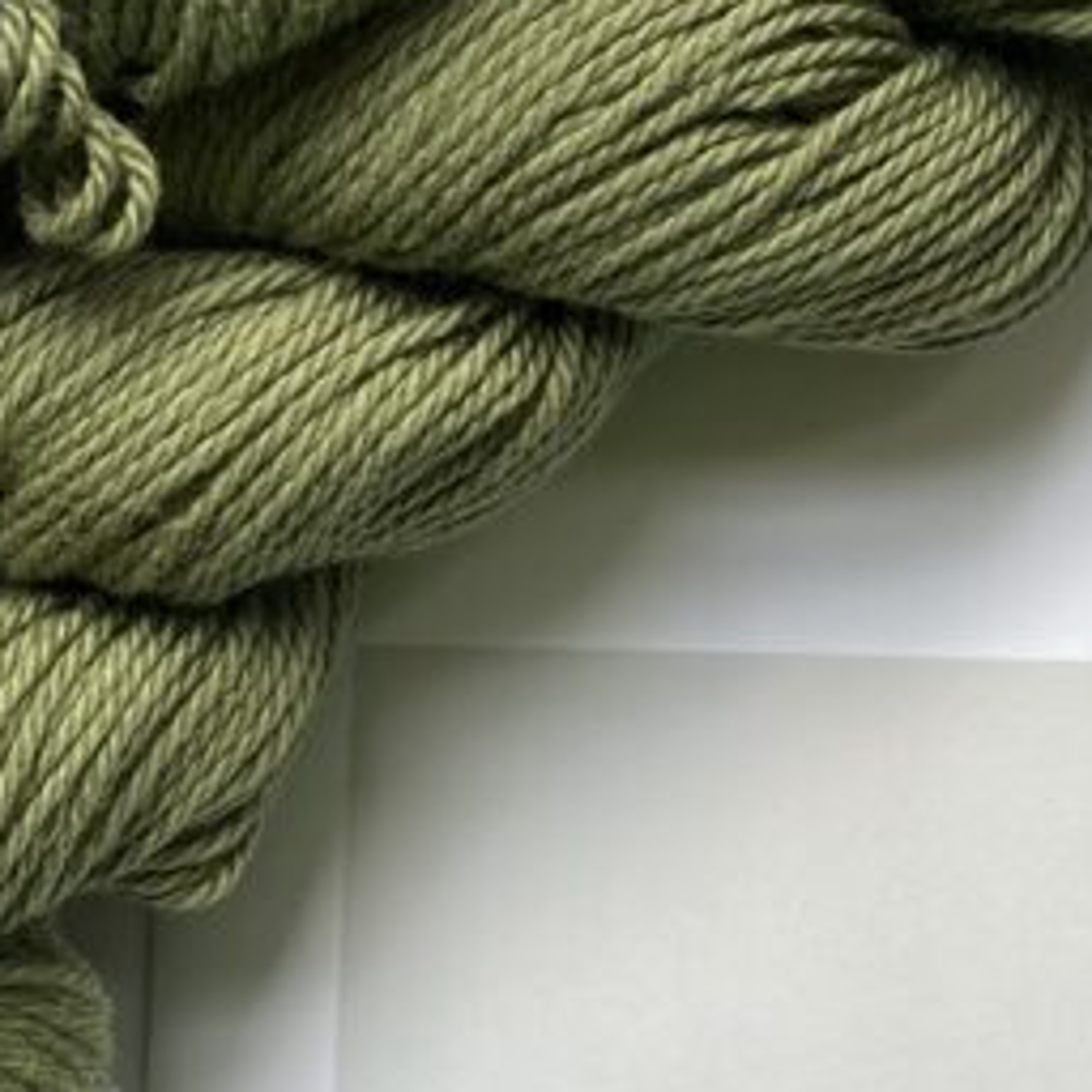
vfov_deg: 18.8
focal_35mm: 92
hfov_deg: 17.9
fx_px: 3284
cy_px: 695
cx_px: 1318
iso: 40
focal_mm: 4.25
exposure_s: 1/120
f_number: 1.8
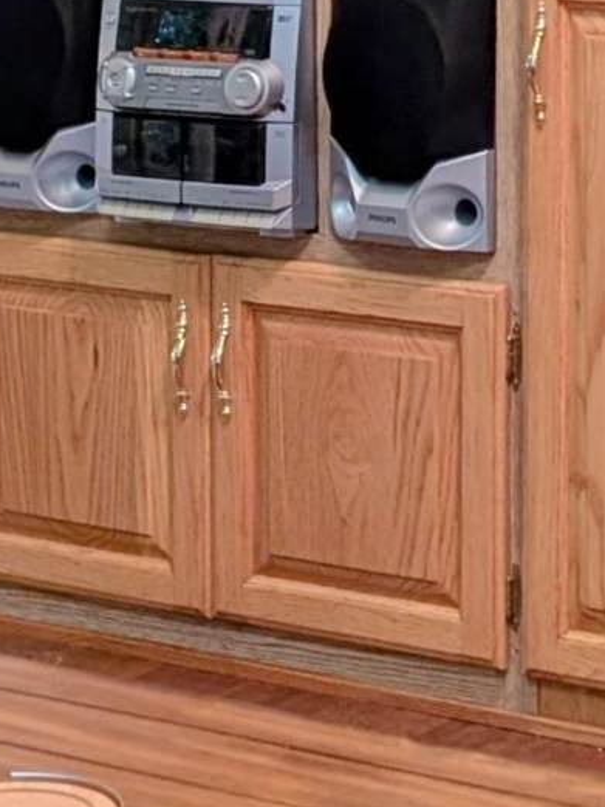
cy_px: -142
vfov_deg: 13.6
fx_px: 3288
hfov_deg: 10.4
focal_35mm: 141
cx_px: 634
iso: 53
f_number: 1.68
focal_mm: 6.9
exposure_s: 1/24
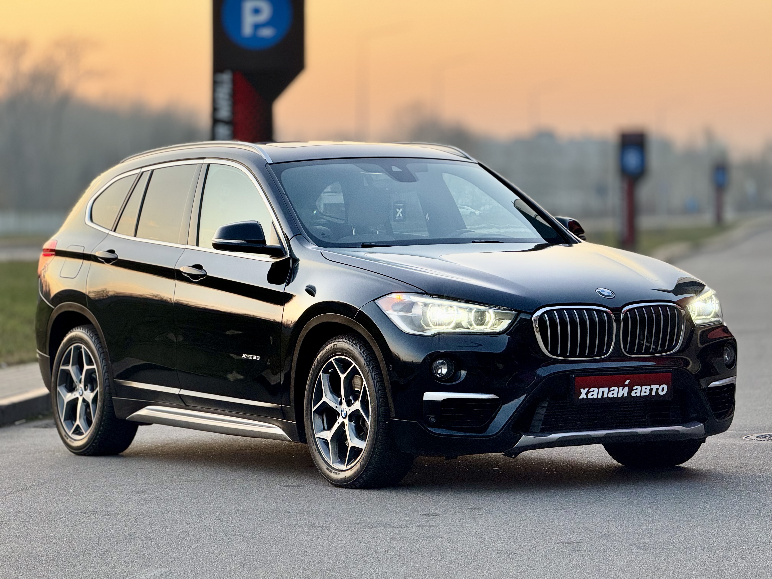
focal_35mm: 120
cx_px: 386
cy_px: 290
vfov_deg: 12.3
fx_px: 2676
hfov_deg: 16.4
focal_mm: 15.66
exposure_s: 1/99
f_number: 2.8
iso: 64
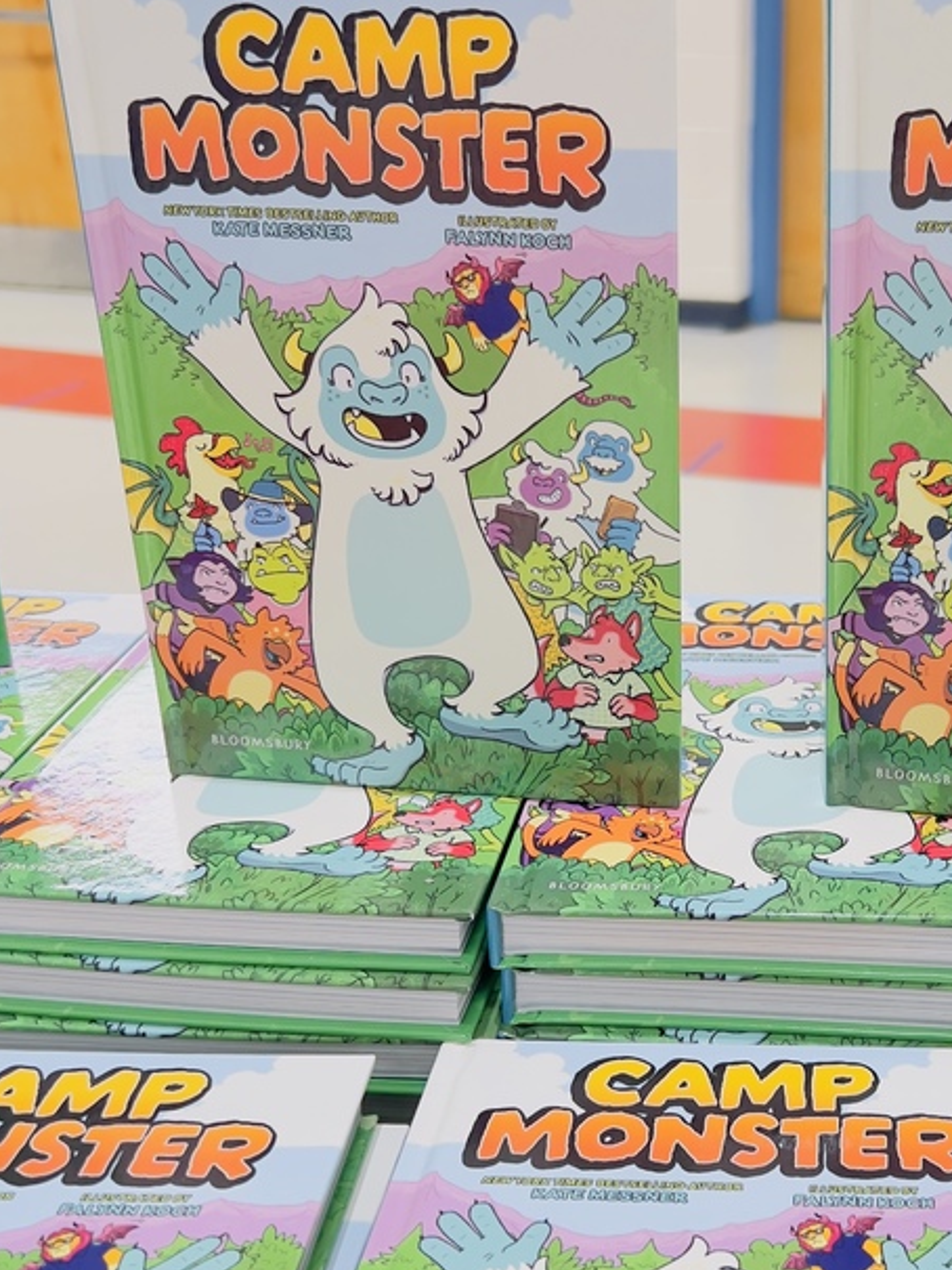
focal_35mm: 44
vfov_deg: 42.9
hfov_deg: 32.0
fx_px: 1613
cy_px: 703
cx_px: 757
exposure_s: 1/60
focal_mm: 5.7
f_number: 1.5
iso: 125
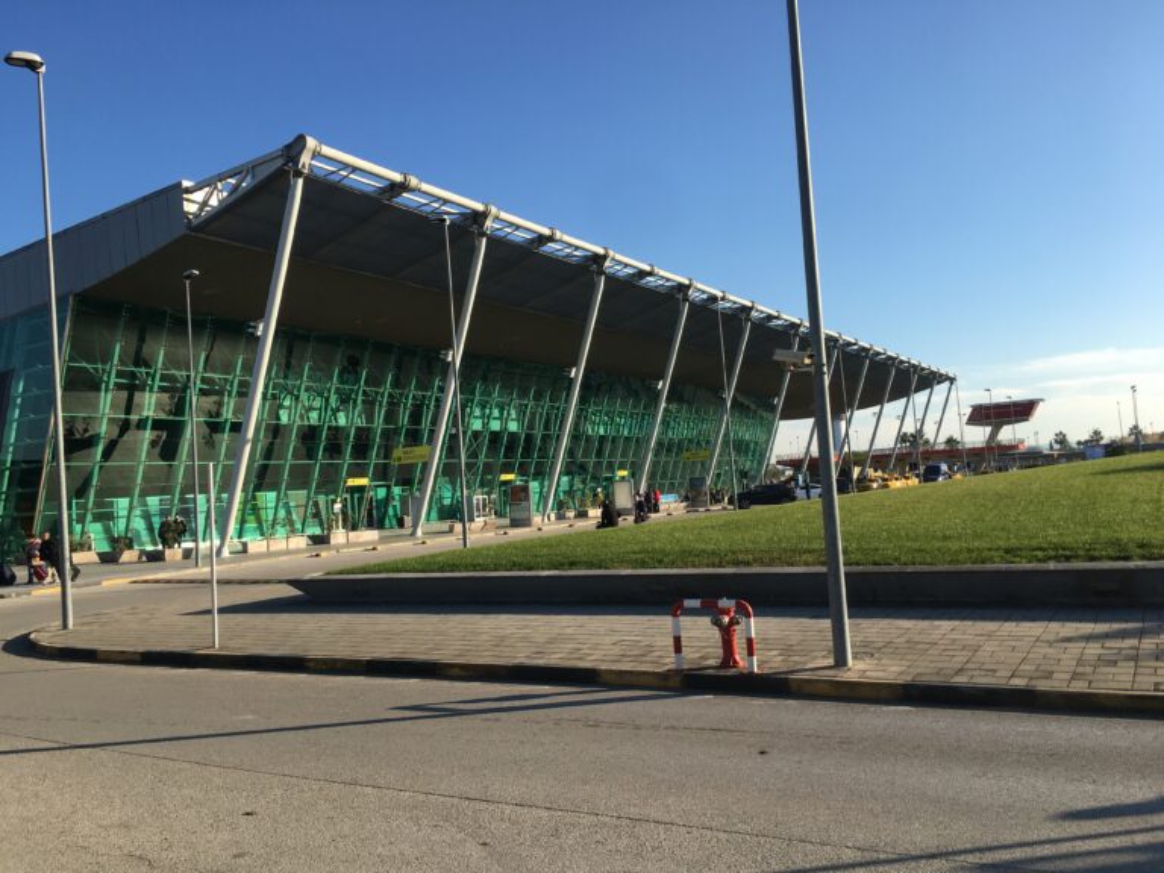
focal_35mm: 29
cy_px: 436
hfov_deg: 61.7
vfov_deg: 48.2
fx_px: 975
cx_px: 582
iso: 25
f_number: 2.2
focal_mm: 4.15
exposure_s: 1/1148
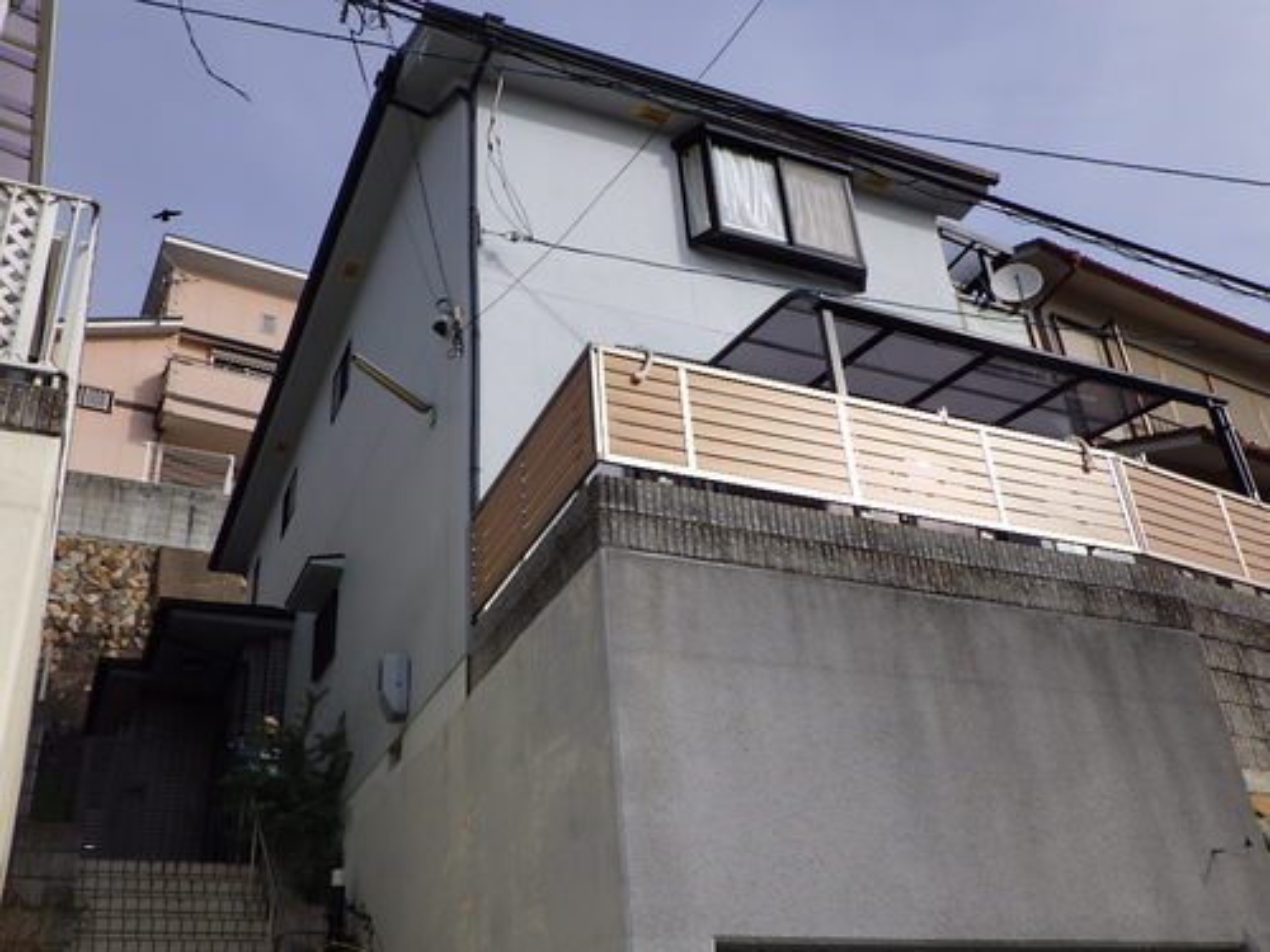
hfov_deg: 54.0
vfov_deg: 41.8
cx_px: 635
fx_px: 1247
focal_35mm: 34
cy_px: 476
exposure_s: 1/1250
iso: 125
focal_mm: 6.1
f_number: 4.6
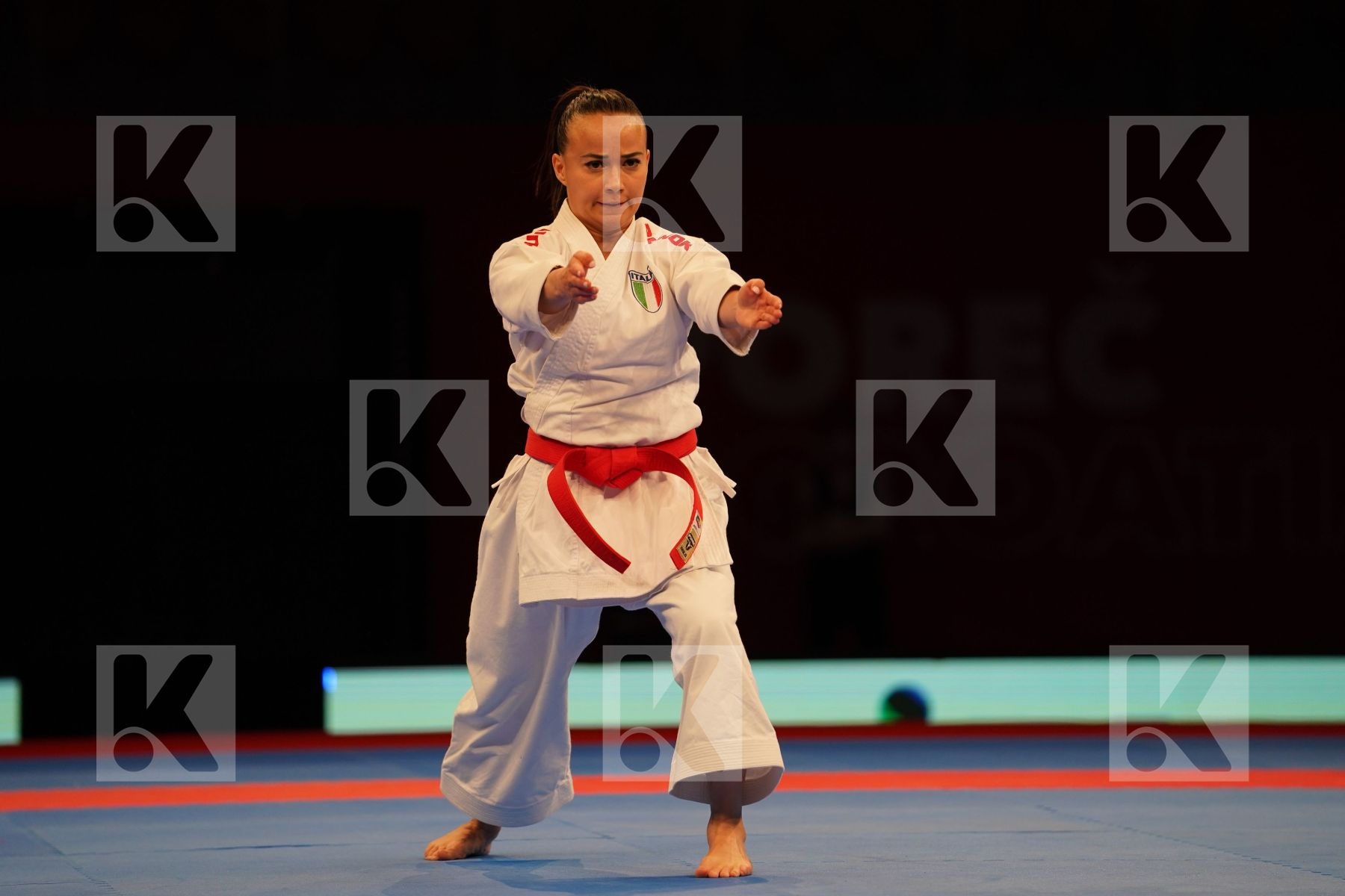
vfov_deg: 6.9
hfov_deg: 10.3
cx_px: 672
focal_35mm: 200
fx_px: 7472
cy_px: 448
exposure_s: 1/500
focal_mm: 200
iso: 800
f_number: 2.8
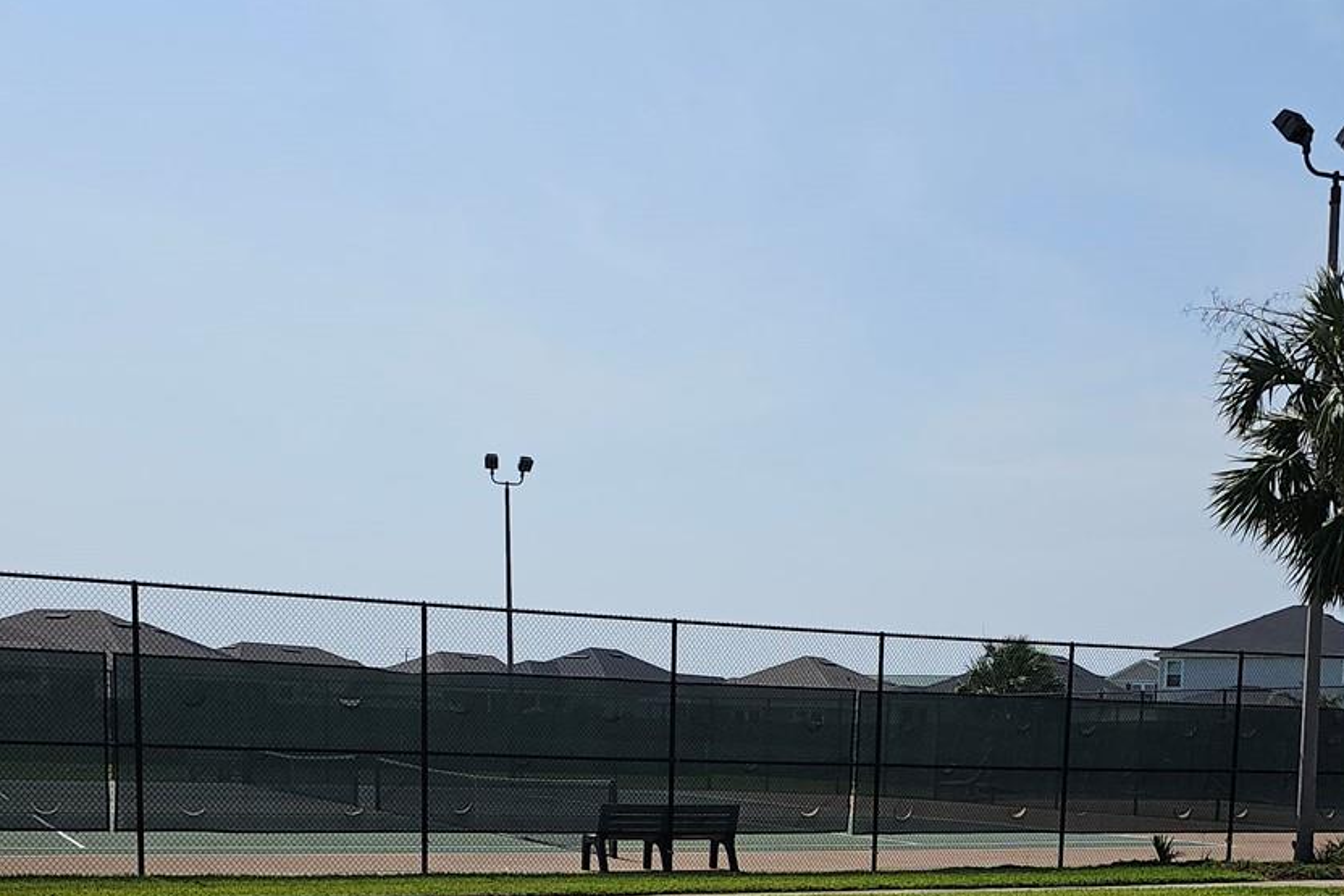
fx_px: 1718
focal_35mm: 46
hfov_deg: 42.6
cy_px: 932
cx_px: 772
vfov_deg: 27.3
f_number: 1.7
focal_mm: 6.3
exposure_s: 1/2027
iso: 10
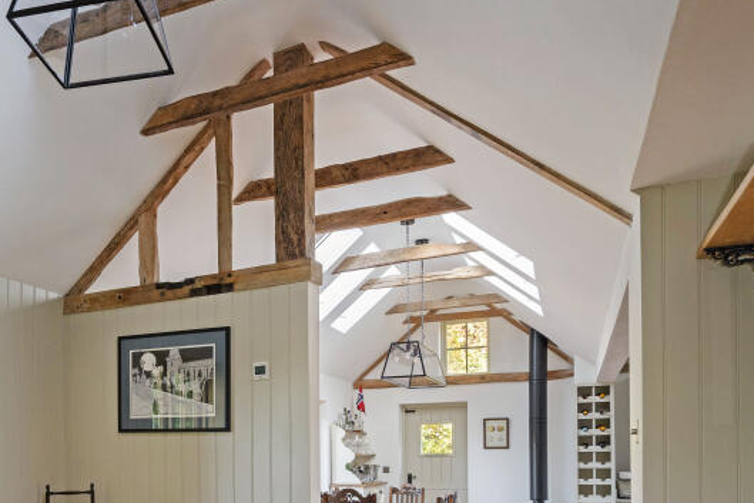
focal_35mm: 31
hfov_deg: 57.4
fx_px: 649
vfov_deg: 39.4
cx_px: 194
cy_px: 450
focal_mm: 16
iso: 640
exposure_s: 1/6
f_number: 10
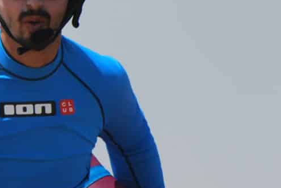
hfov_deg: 1.1
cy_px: 122
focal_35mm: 1872
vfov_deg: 0.7
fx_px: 14638
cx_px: -147
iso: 200
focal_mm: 240
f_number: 5.6
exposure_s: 1/1250
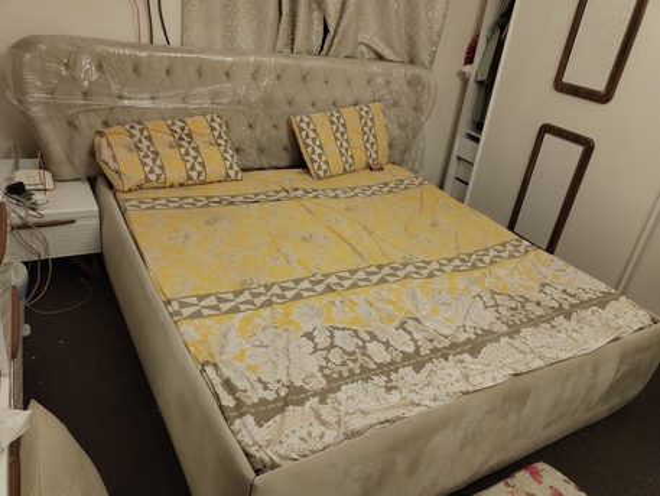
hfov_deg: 61.6
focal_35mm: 29
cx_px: 330
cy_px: 248
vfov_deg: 48.2
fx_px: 553
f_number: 1.8
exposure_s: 1/33.3
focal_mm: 4.75
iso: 494
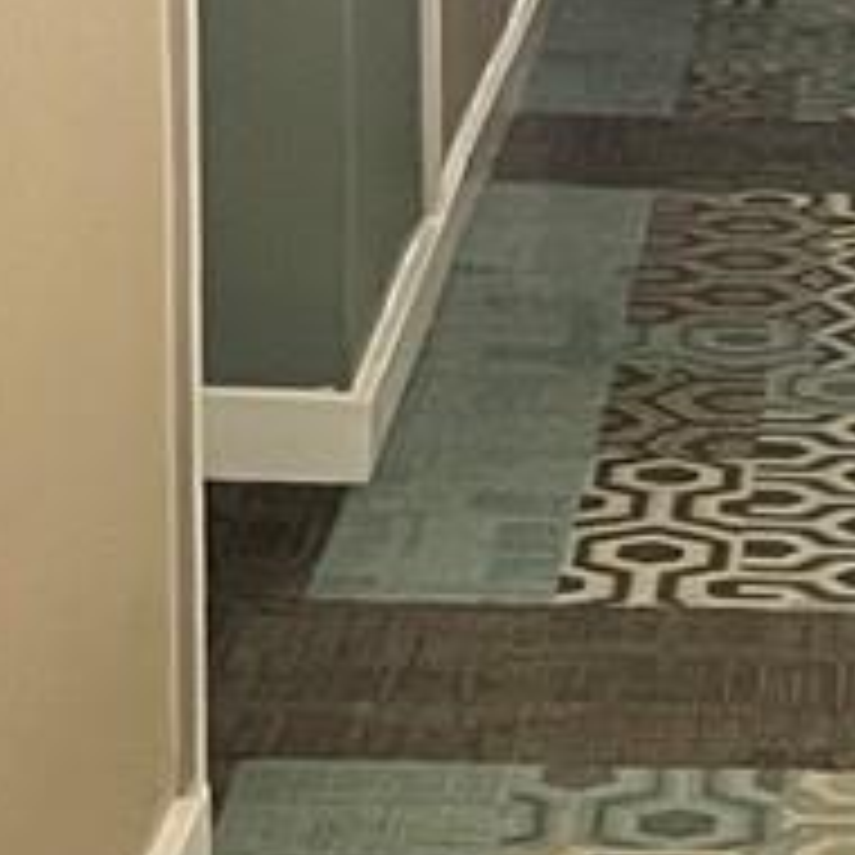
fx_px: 5421
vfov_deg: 9.0
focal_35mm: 194
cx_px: 909
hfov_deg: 8.9
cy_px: 450
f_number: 1.6
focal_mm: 5.1
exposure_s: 1/40
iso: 500
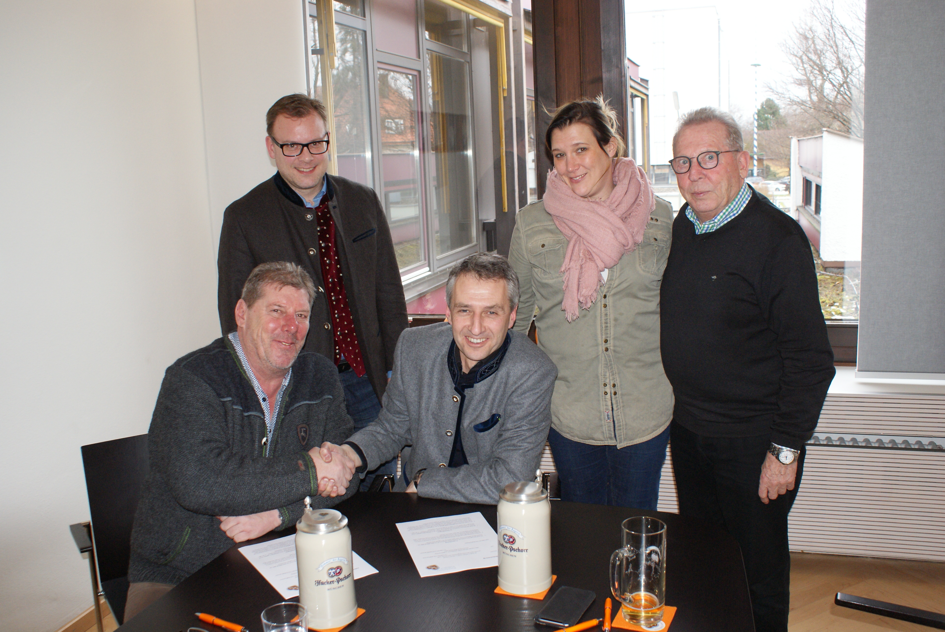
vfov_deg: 40.1
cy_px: 316
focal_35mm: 33
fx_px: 867
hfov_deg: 57.2
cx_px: 472
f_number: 5.6
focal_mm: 22
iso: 400
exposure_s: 1/60
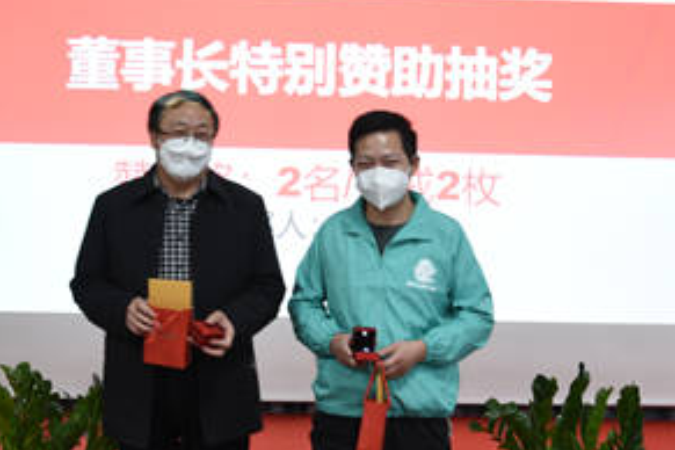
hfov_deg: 31.4
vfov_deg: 21.2
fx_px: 1200
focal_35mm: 64
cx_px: 302
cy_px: 213
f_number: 4.5
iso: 400
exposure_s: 1/10
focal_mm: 31
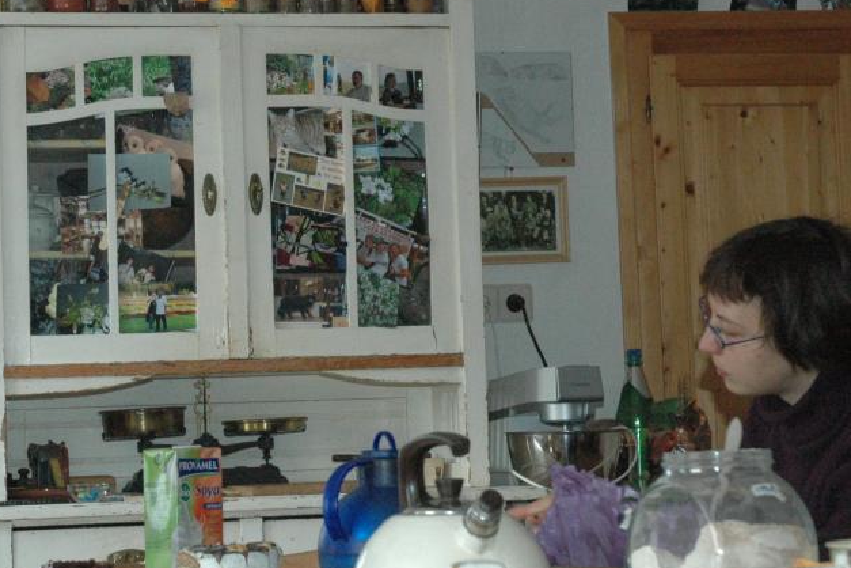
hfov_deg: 19.6
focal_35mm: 104
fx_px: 2458
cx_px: 286
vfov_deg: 13.2
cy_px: 253
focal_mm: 40
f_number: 7.1
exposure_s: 1/200
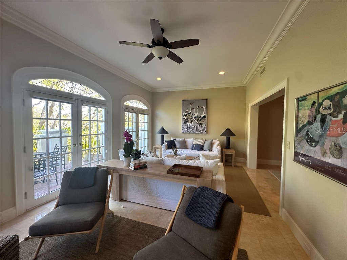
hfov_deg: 102.1
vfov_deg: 85.7
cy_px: 130
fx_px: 140
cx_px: 174
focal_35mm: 14
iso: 250
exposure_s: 1/120
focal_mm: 2.22
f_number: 2.2
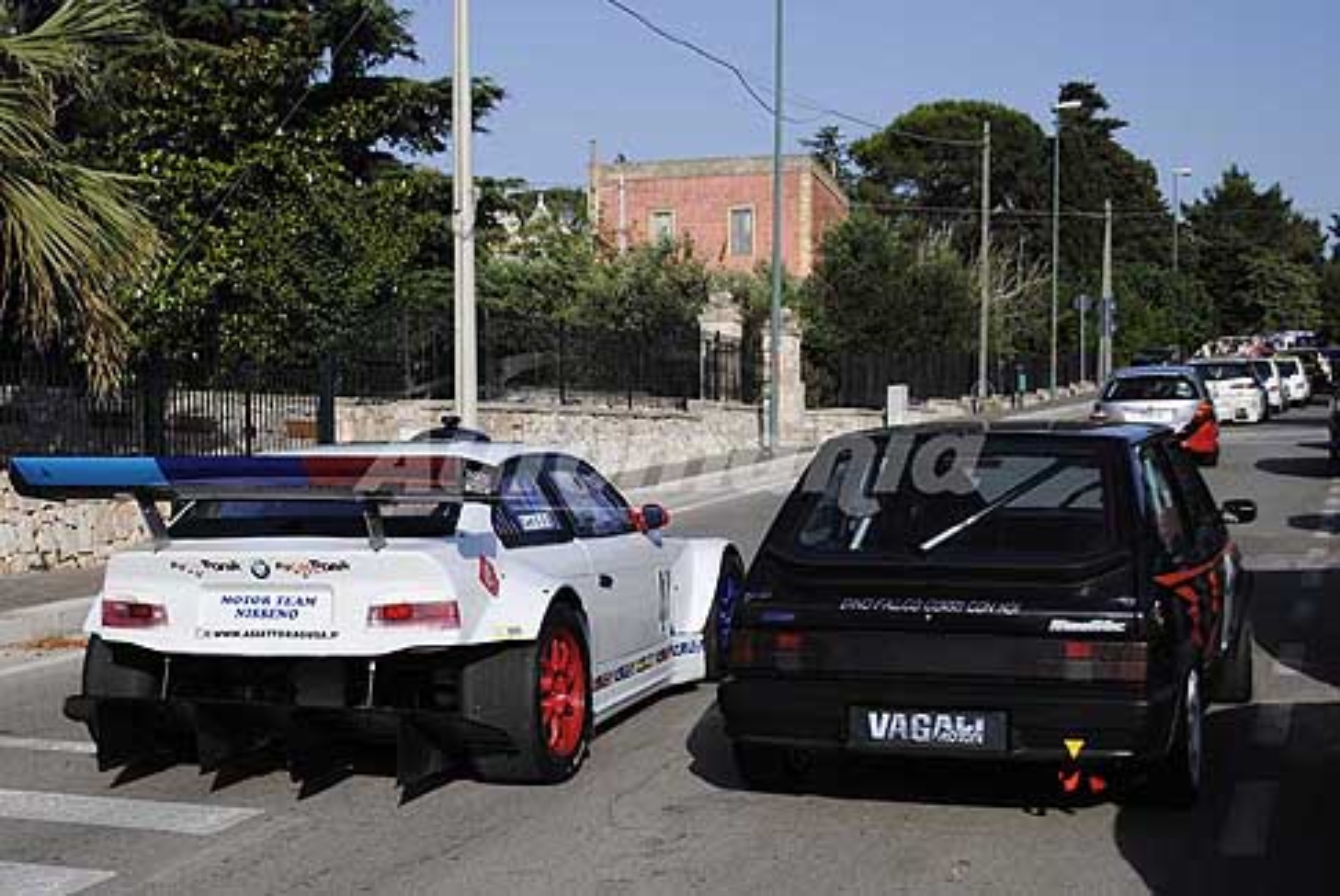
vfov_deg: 32.0
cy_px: 448
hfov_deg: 46.4
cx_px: 670
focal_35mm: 42
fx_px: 1565
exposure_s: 1/1000
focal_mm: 28
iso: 100
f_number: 4.5
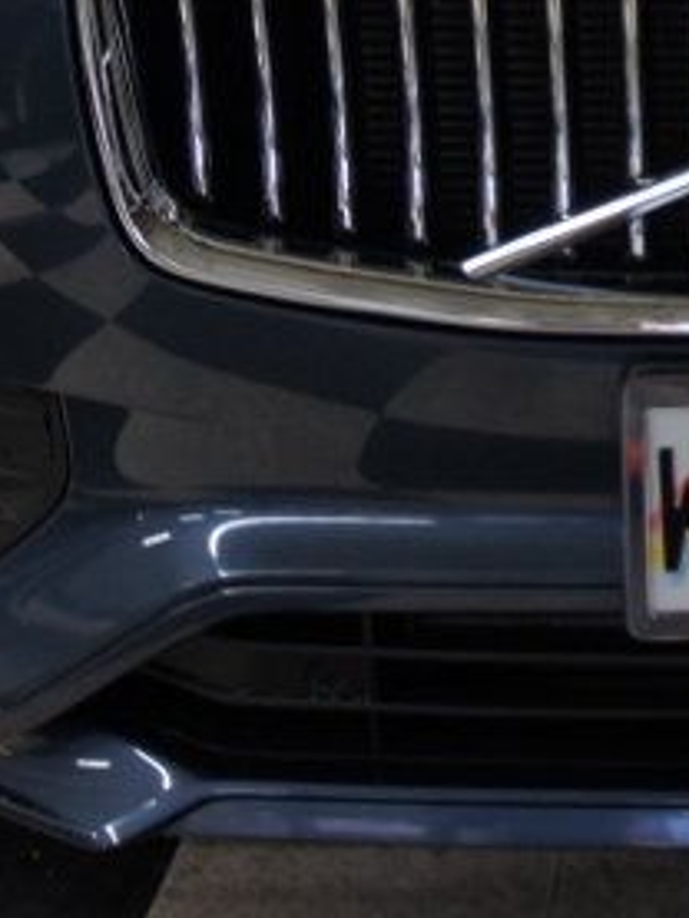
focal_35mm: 112
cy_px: -75
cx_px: 944
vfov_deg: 17.1
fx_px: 2964
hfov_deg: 12.7
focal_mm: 21
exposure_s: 1/40
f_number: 4
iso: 400
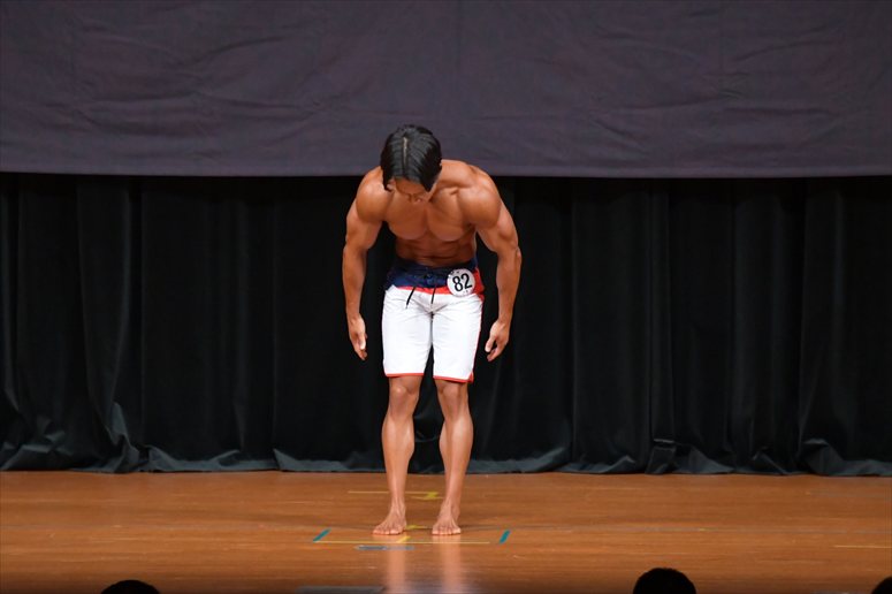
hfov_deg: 7.2
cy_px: 297
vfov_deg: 4.8
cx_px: 446
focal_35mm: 285
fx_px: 7058
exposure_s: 1/400
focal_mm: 190
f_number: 5.6
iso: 5000
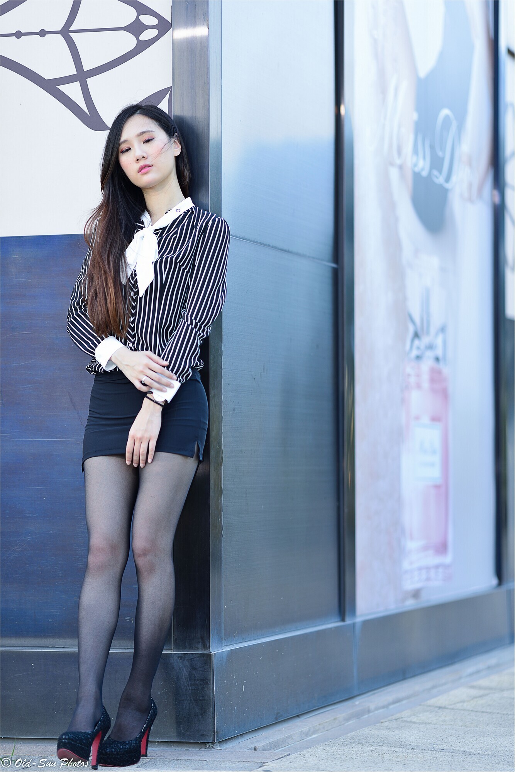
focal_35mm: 105
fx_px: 2252
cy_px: 386
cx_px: 258
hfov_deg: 13.0
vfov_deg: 19.5
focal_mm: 105
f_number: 1.4
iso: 100
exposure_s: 1/500
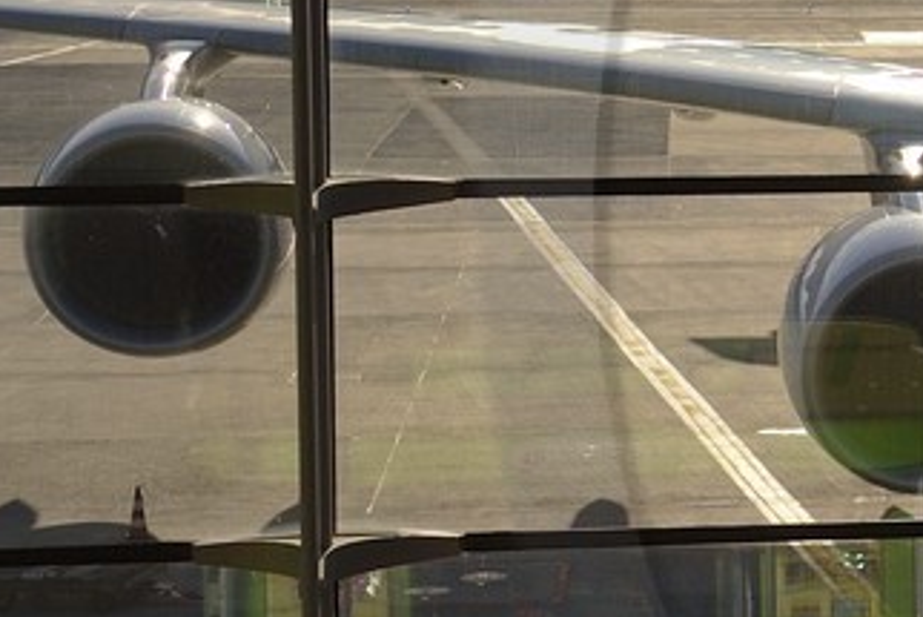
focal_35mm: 159
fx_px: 4078
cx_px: 1648
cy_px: 224
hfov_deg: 11.9
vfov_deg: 8.6
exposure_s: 1/1000
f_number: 7.1
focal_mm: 32
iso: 200
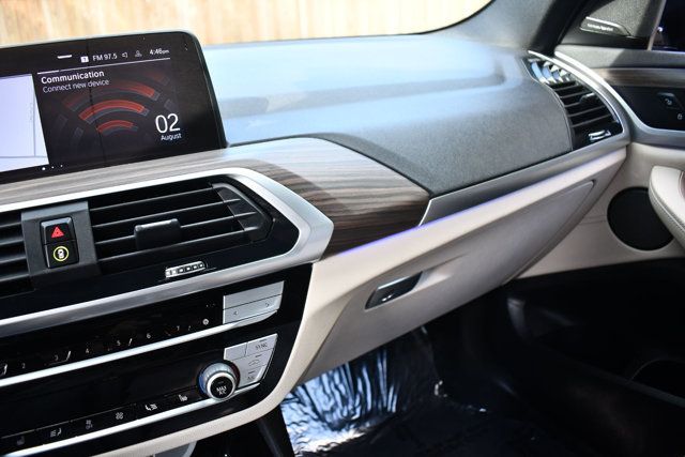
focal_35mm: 27
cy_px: 228
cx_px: 342
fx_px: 514
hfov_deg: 67.4
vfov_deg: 48.0
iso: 800
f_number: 3.5
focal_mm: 18
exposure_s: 1/250
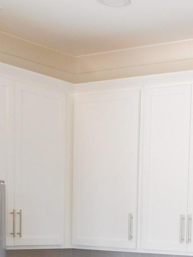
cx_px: 225
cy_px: 290
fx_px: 610
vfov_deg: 22.4
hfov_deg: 17.3
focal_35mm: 82
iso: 200
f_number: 3.7
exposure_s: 1/30
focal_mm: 4.5
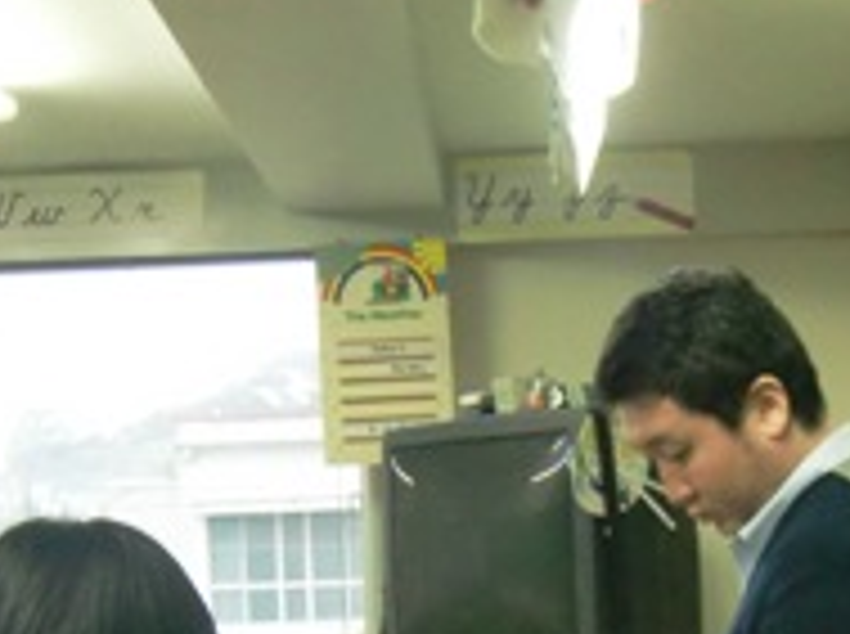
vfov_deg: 15.1
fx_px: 2328
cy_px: 697
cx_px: 472
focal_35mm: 95
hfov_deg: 20.7
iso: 400
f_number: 3.8
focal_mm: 7.1
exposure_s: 1/40
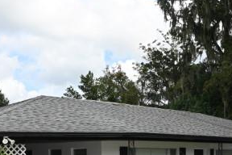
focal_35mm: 60
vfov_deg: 21.6
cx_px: 113
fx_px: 387
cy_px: 164
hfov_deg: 33.4
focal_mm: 12
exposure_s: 1/200
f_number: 8
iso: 100
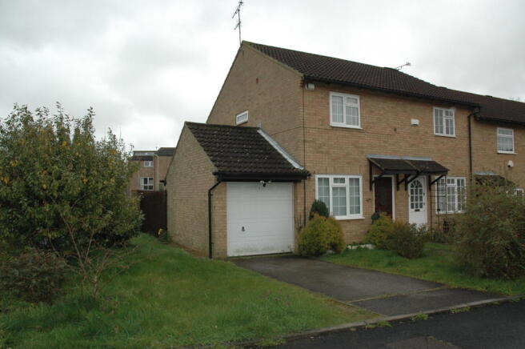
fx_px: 393
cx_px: 262
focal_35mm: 27
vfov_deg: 47.8
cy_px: 174
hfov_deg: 67.4
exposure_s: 1/500
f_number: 6.3
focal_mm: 18
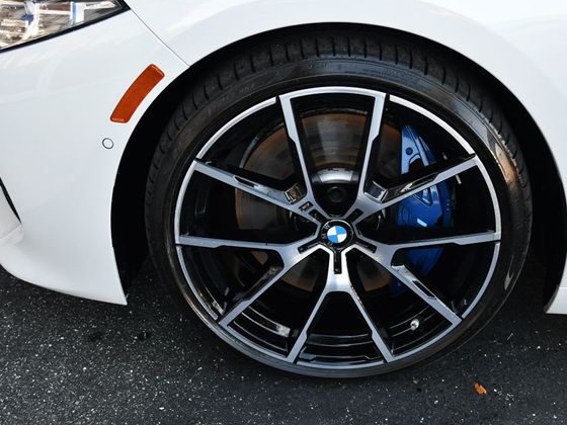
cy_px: 212
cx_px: 316
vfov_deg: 32.9
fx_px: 721
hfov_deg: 42.9
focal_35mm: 44
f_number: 4
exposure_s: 1/250
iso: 400
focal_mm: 20
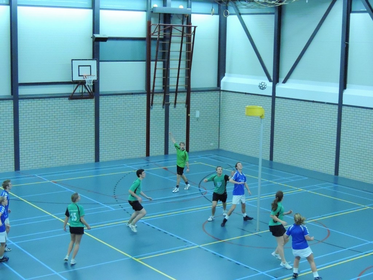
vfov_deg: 24.4
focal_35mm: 60
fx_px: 647
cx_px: 186
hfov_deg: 32.2
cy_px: 140
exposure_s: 1/320
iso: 3200
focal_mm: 10.7
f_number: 3.7
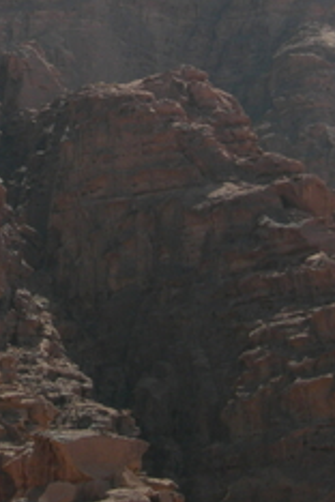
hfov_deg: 5.0
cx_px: -24
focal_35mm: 275
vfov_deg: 7.5
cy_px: 67
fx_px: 3838
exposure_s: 1/240
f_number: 7.8
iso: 50
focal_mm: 21.3
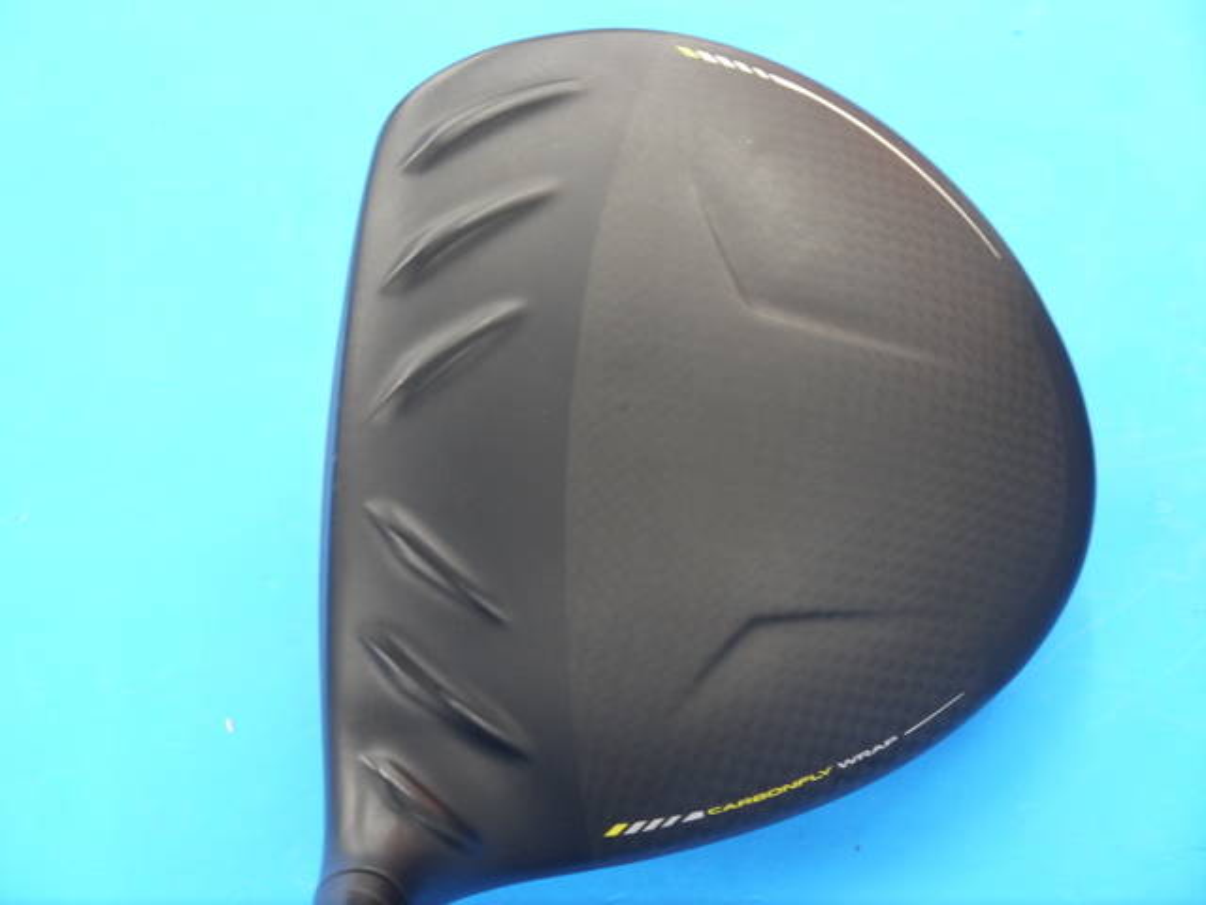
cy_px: 452
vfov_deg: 21.6
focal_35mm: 68
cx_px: 603
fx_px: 2369
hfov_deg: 28.6
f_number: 5.2
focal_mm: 34
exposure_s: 1/40
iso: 800
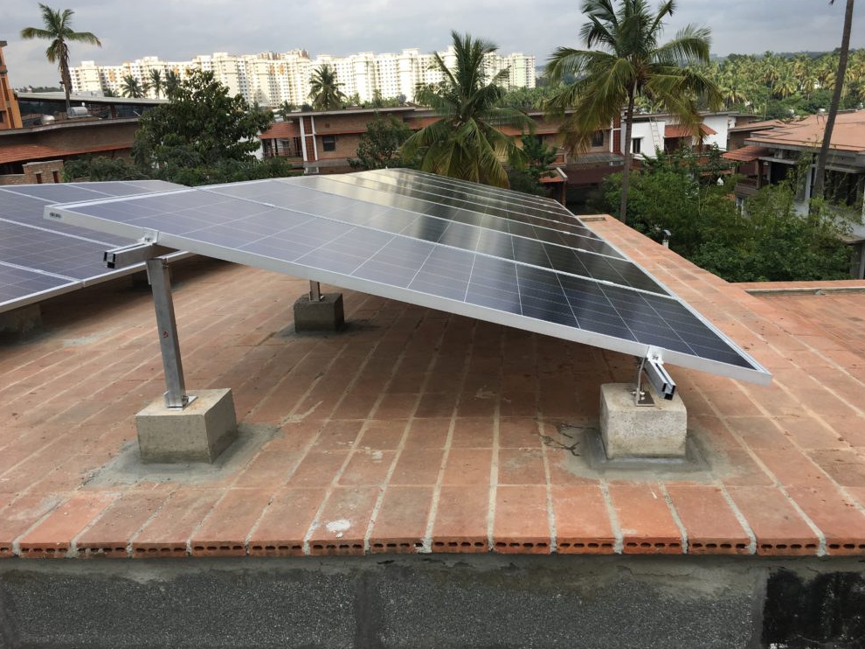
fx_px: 749
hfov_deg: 60.0
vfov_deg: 46.8
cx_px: 441
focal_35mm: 30
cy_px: 317
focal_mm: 4.15
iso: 25
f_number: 2.2
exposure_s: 1/1026
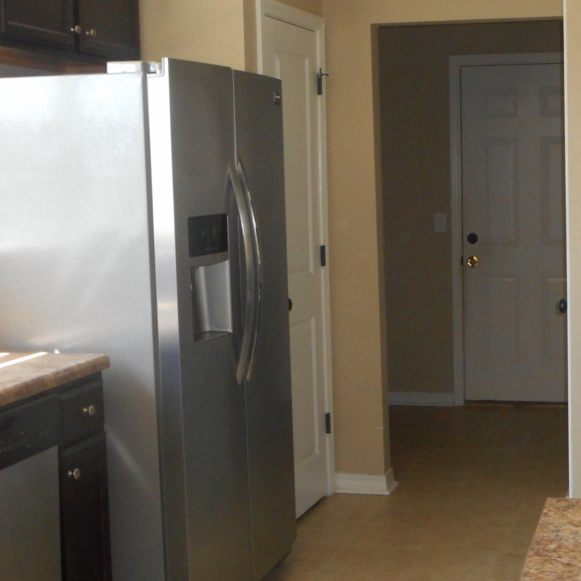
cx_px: 447
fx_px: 1234
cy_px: 263
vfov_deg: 26.5
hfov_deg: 26.1
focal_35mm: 65
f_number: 4.5
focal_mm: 6.9
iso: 400
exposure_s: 1/30
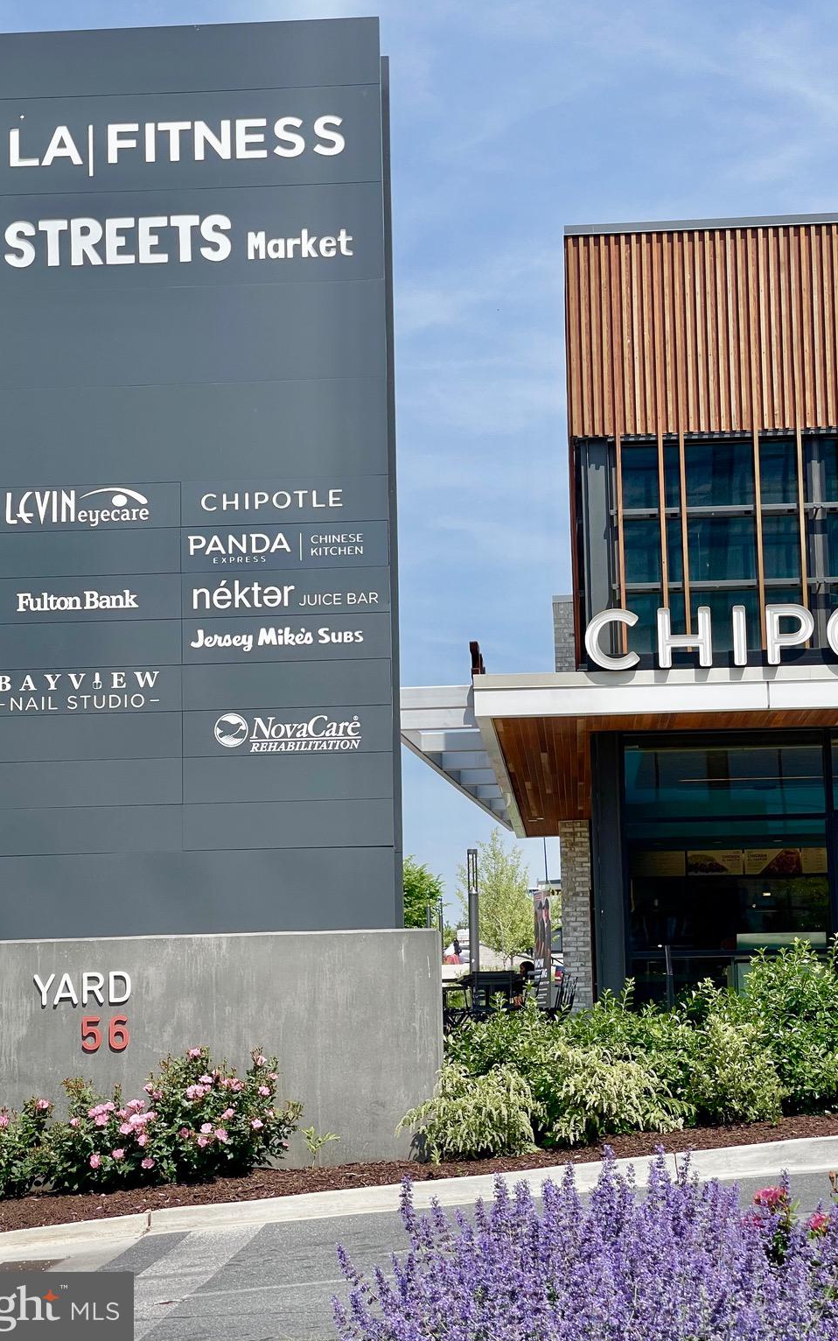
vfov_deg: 30.2
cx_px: 419
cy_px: 671
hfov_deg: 19.2
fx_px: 2484
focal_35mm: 68
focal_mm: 7.5
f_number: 2.2
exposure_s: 1/1033
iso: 20
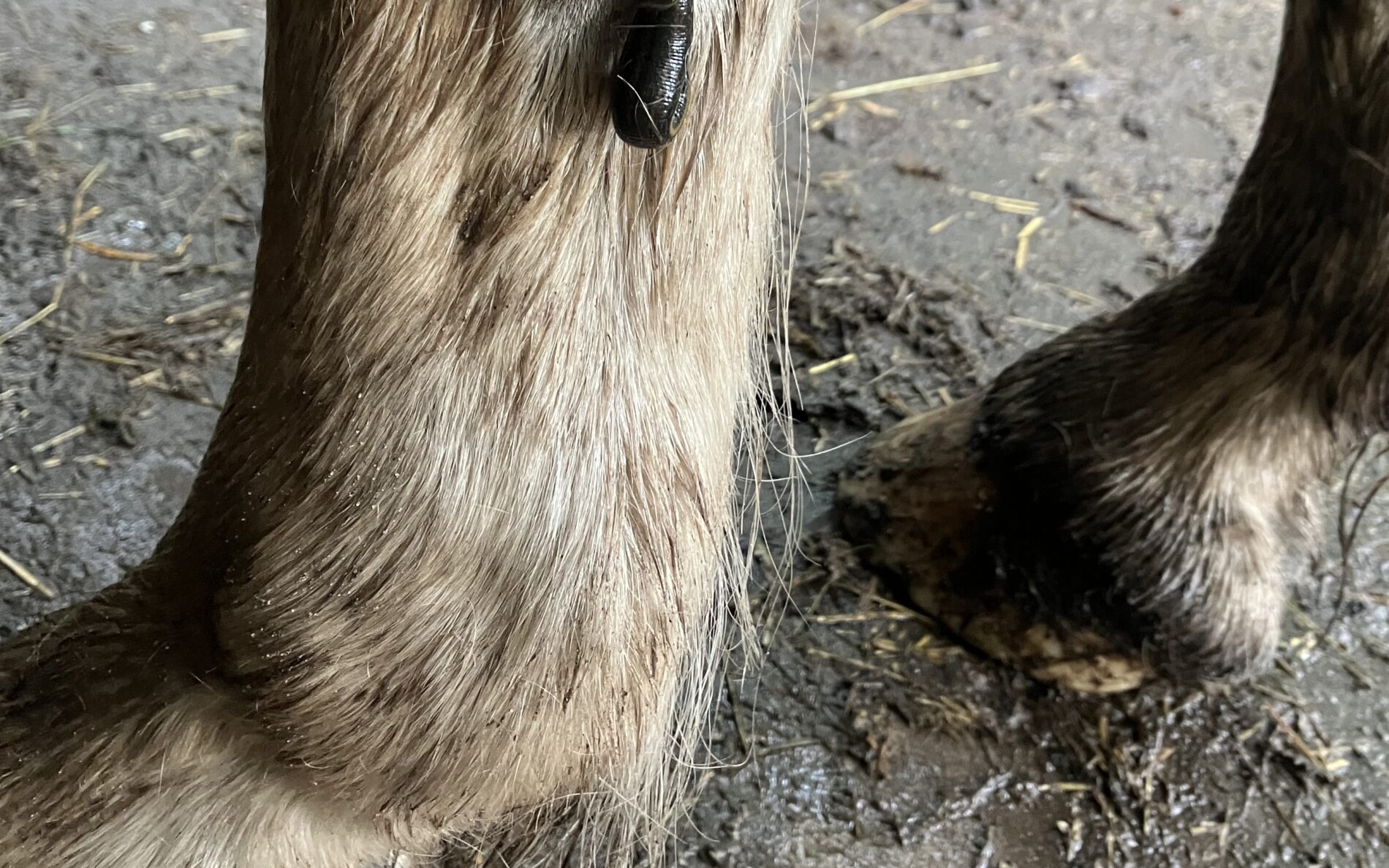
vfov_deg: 30.8
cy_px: 124
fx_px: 1514
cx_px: 696
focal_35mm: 40
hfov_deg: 49.3
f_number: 1.8
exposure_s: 1/60
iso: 200
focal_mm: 3.99
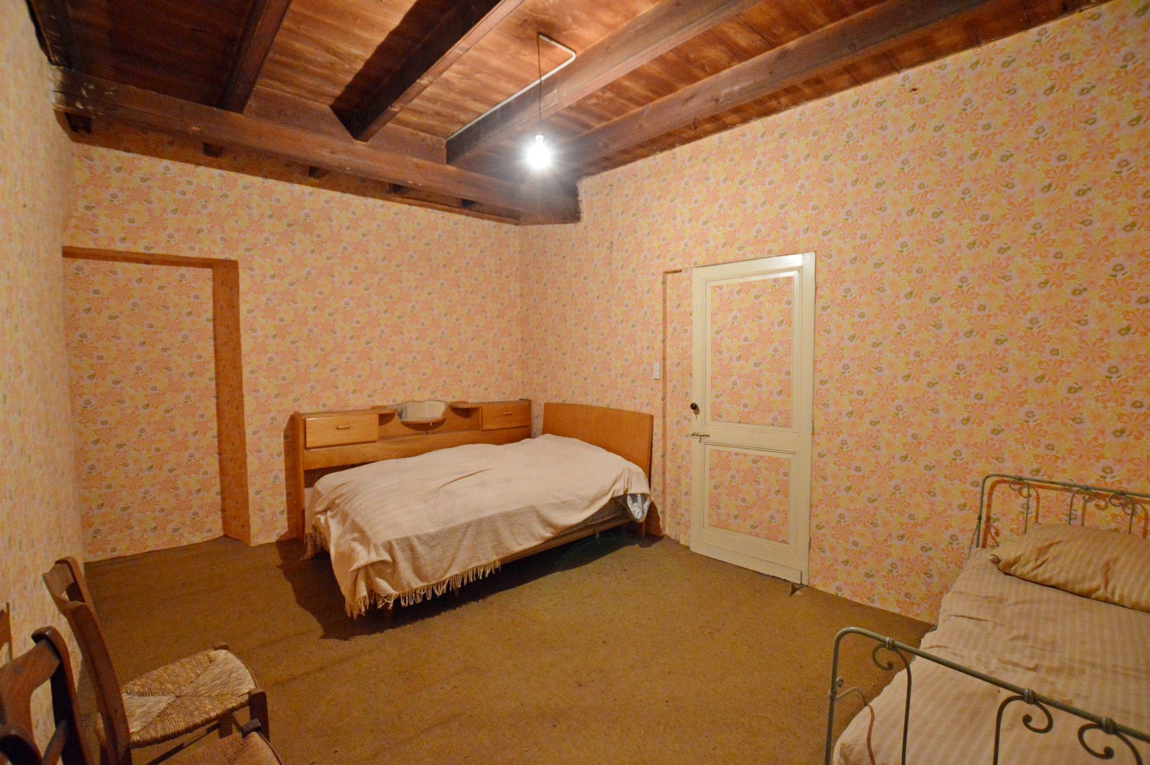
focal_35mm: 15
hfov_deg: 100.4
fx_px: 479
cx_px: 575
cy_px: 382
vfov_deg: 77.2
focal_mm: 10
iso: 3200
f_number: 3.5
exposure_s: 1/30
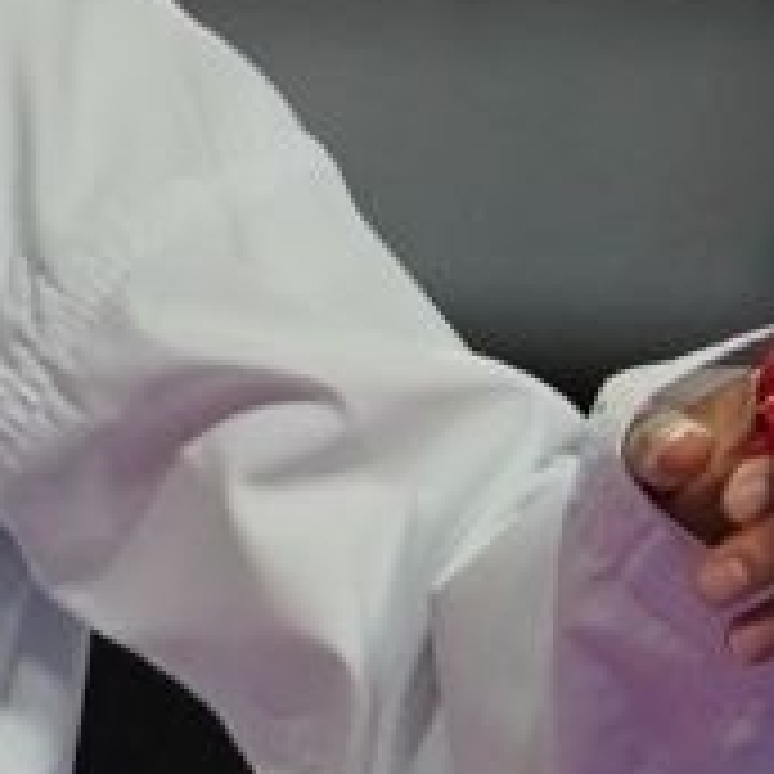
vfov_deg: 0.7
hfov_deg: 0.7
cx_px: 508
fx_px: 61421
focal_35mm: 2428
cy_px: 508
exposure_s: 1/1000
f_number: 2.8
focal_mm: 182
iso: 800
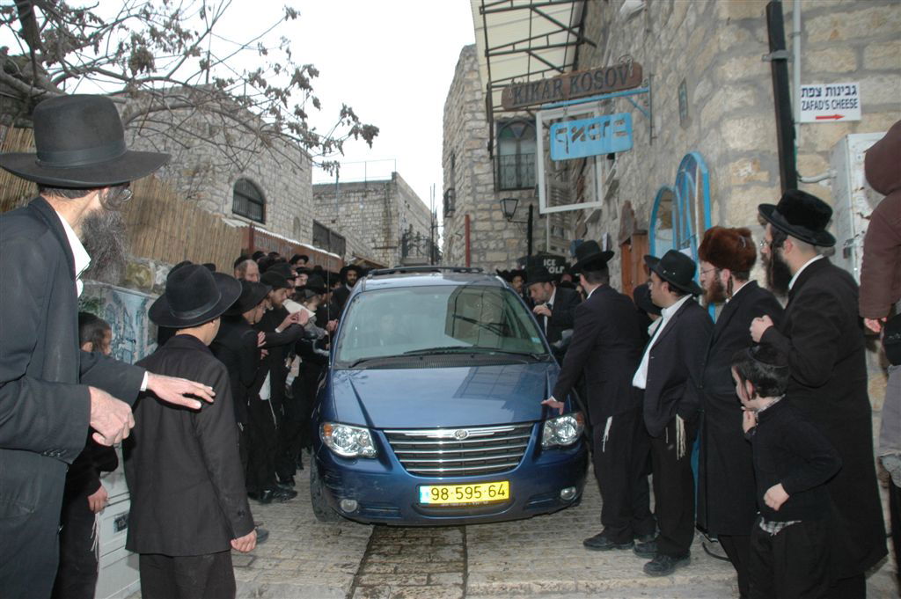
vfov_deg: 39.9
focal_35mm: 33
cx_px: 450
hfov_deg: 57.3
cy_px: 300
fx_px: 825
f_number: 6.3
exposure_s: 1/160
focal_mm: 22
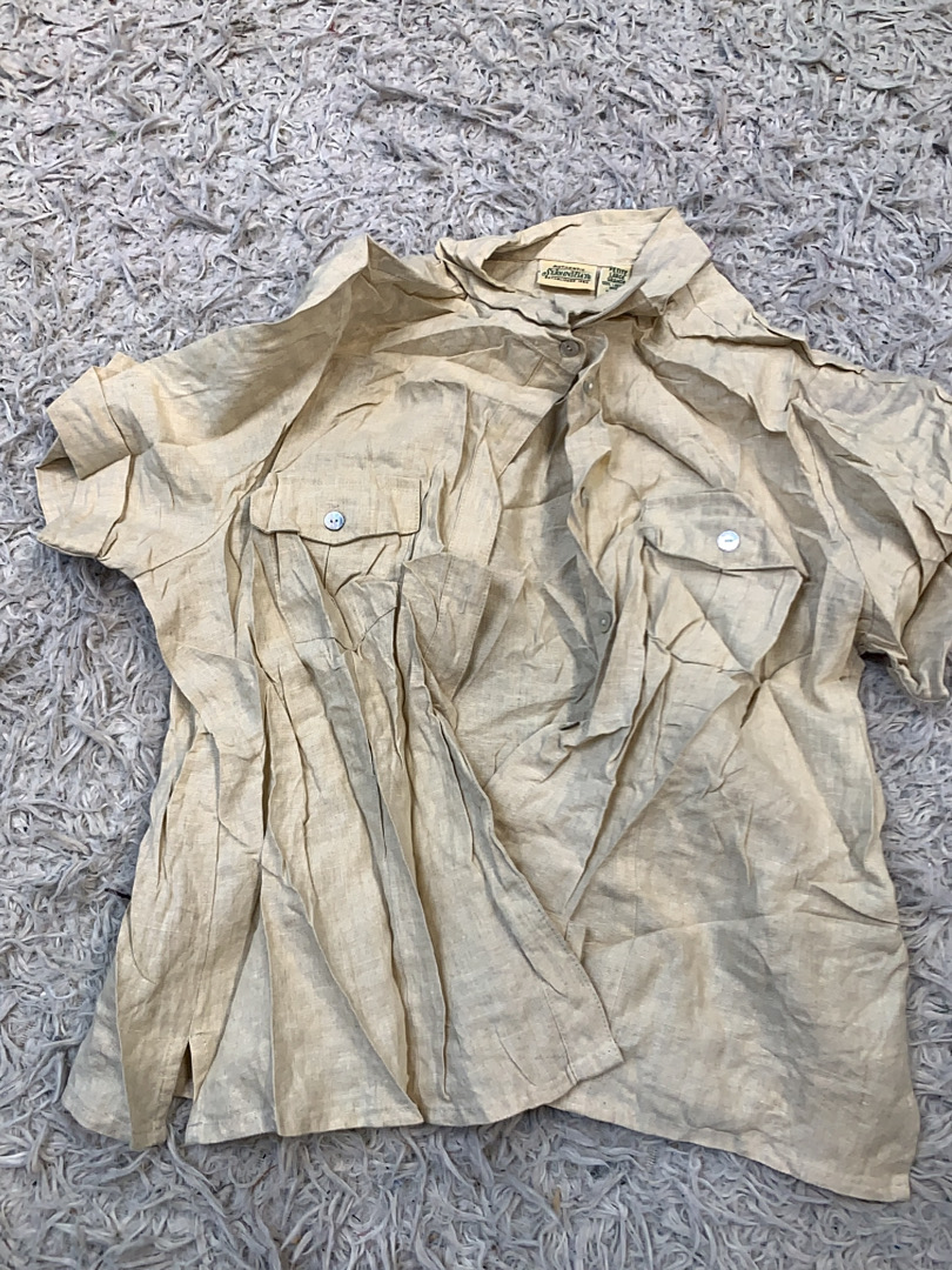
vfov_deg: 67.3
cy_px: 635
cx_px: 476
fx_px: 953
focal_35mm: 26
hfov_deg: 53.1
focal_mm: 4.25
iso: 32
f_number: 1.8
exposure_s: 1/100
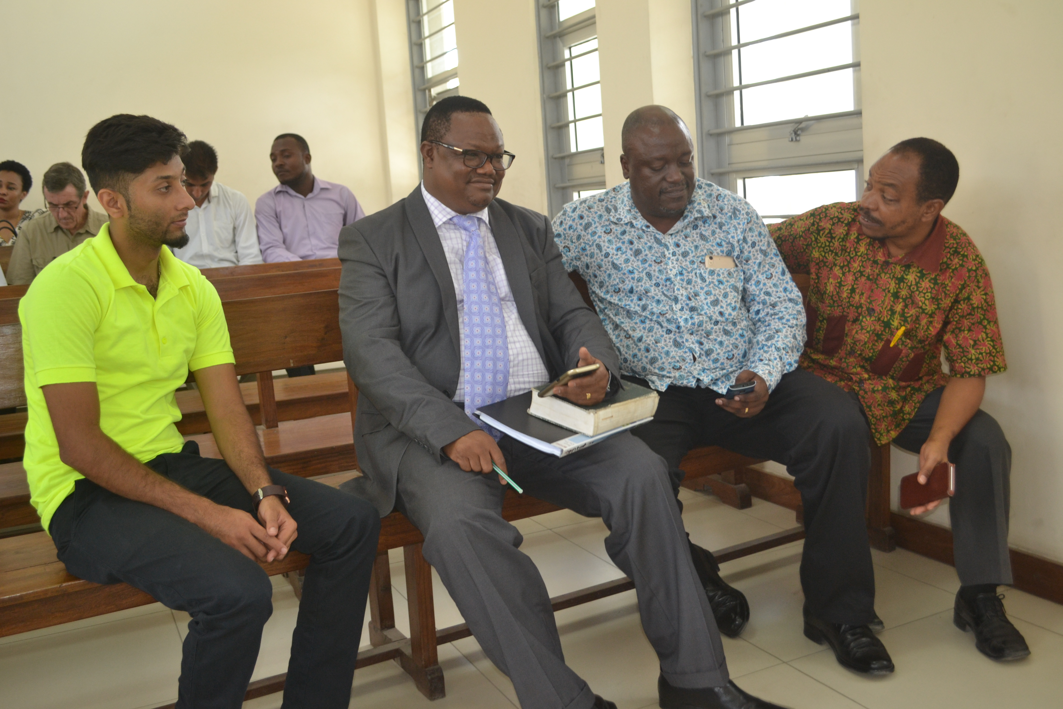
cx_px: 532
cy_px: 354
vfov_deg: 40.0
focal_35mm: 33
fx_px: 974
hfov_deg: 57.2
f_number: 4
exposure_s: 1/60
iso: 450
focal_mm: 22
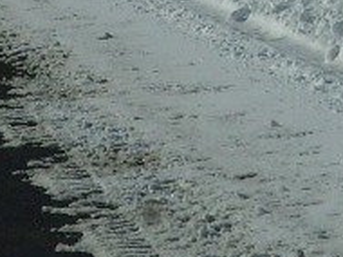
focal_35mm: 645
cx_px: 103
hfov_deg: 3.1
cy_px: -217
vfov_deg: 2.3
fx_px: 6383
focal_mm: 25.3
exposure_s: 1/912
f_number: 7.9
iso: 50
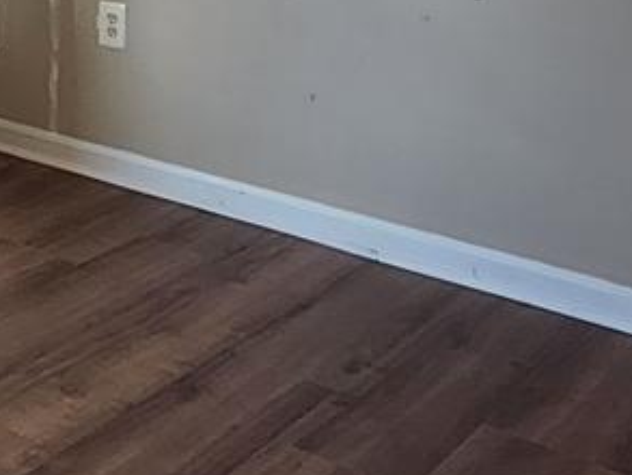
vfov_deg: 22.0
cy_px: -19
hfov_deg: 27.5
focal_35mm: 64
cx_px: -78
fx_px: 1169
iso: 40
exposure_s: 1/50
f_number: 2.2
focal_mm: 1.13
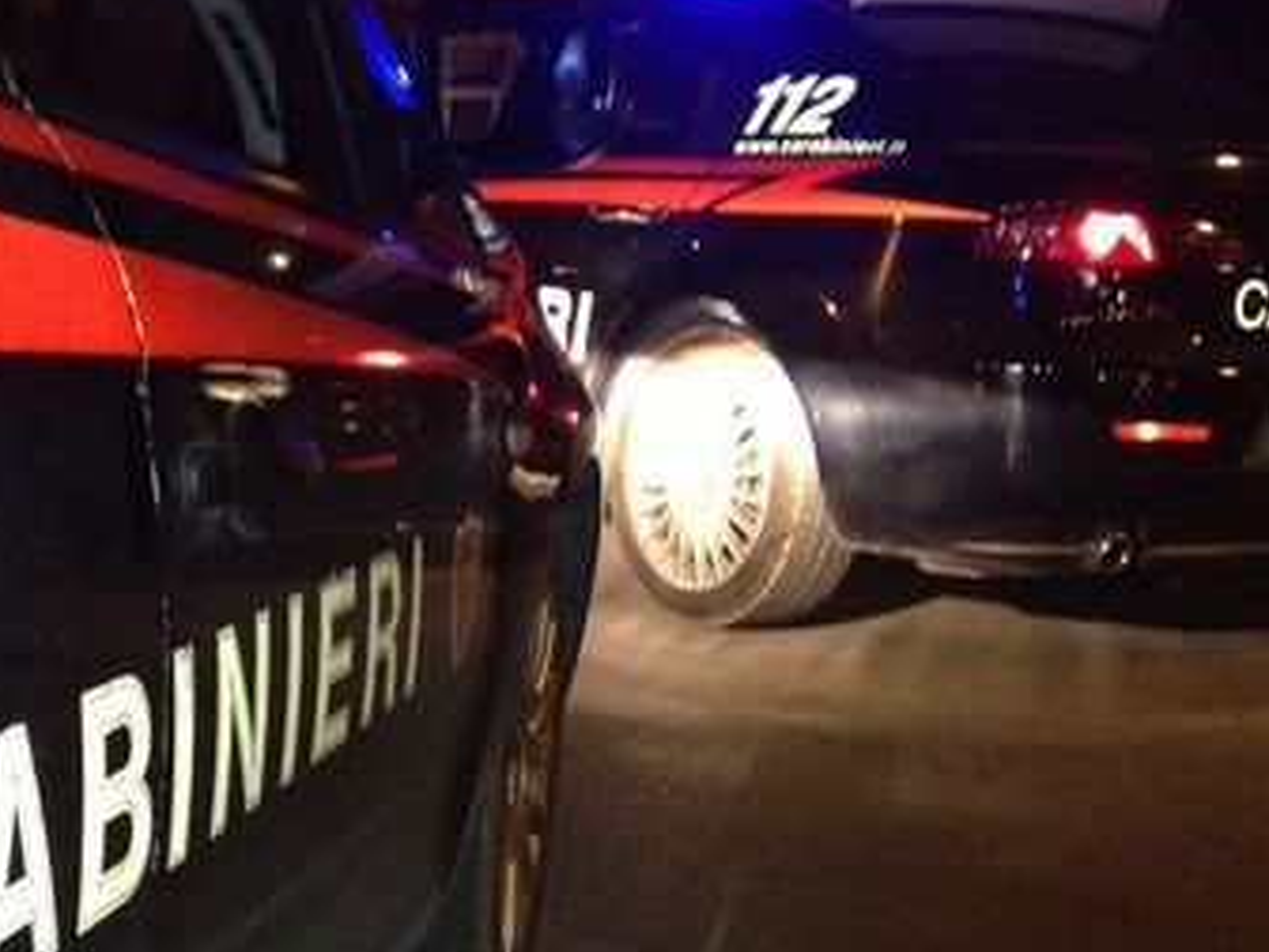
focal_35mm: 73
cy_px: 708
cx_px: 268
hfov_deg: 26.2
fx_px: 2676
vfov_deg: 20.0
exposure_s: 1/16
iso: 640
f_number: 2.4
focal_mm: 4.28
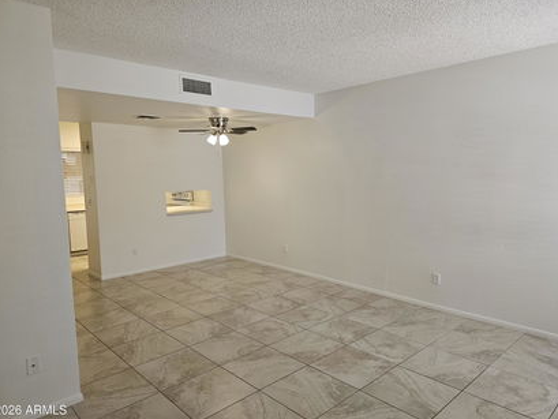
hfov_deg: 71.6
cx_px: 284
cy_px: 212
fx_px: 387
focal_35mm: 24
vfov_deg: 56.8
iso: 160
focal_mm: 6.3
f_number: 1.7
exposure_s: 1/180
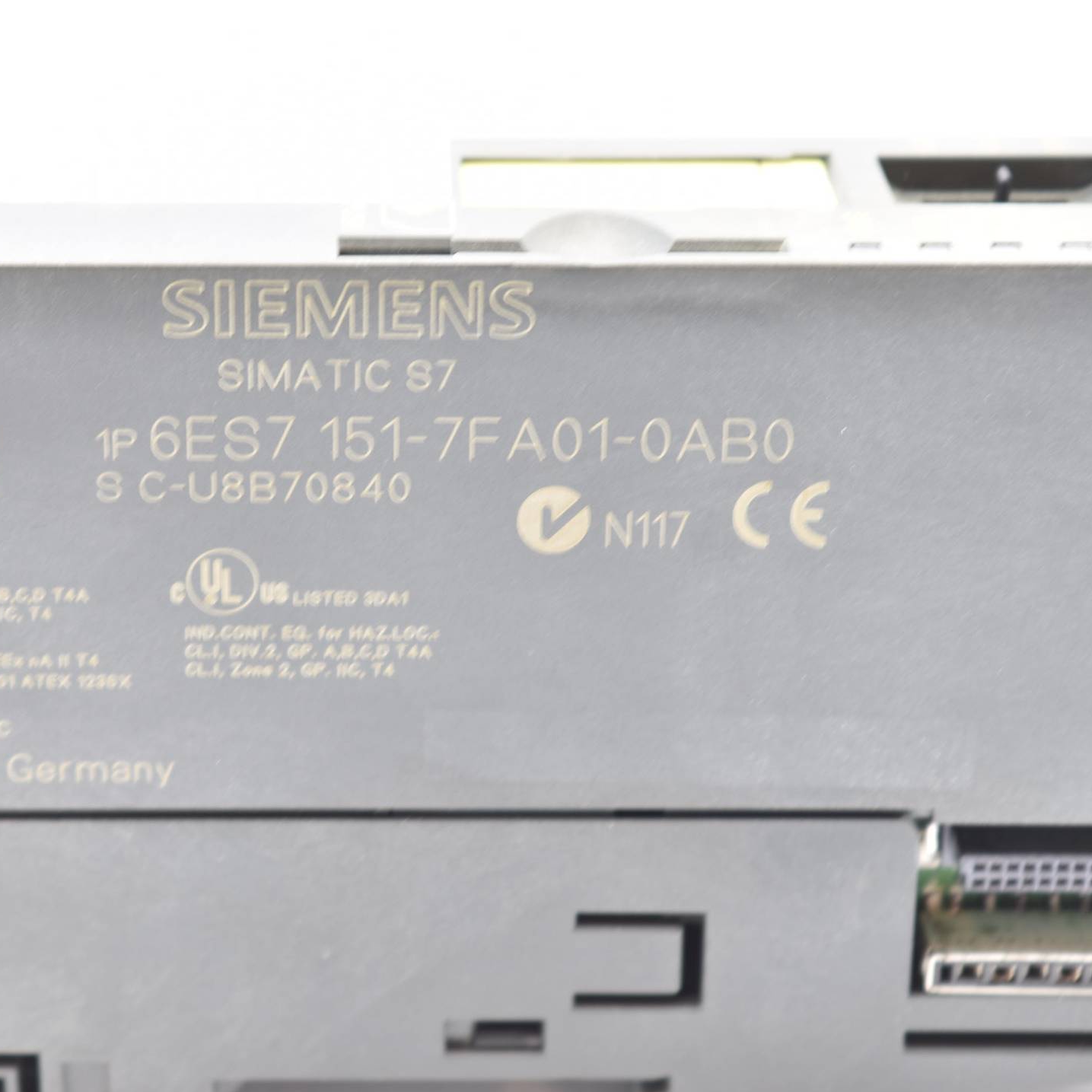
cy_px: 548
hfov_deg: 16.4
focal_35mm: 106
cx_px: 374
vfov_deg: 16.5
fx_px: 3770
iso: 100
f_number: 5.6
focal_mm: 55
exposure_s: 1/6
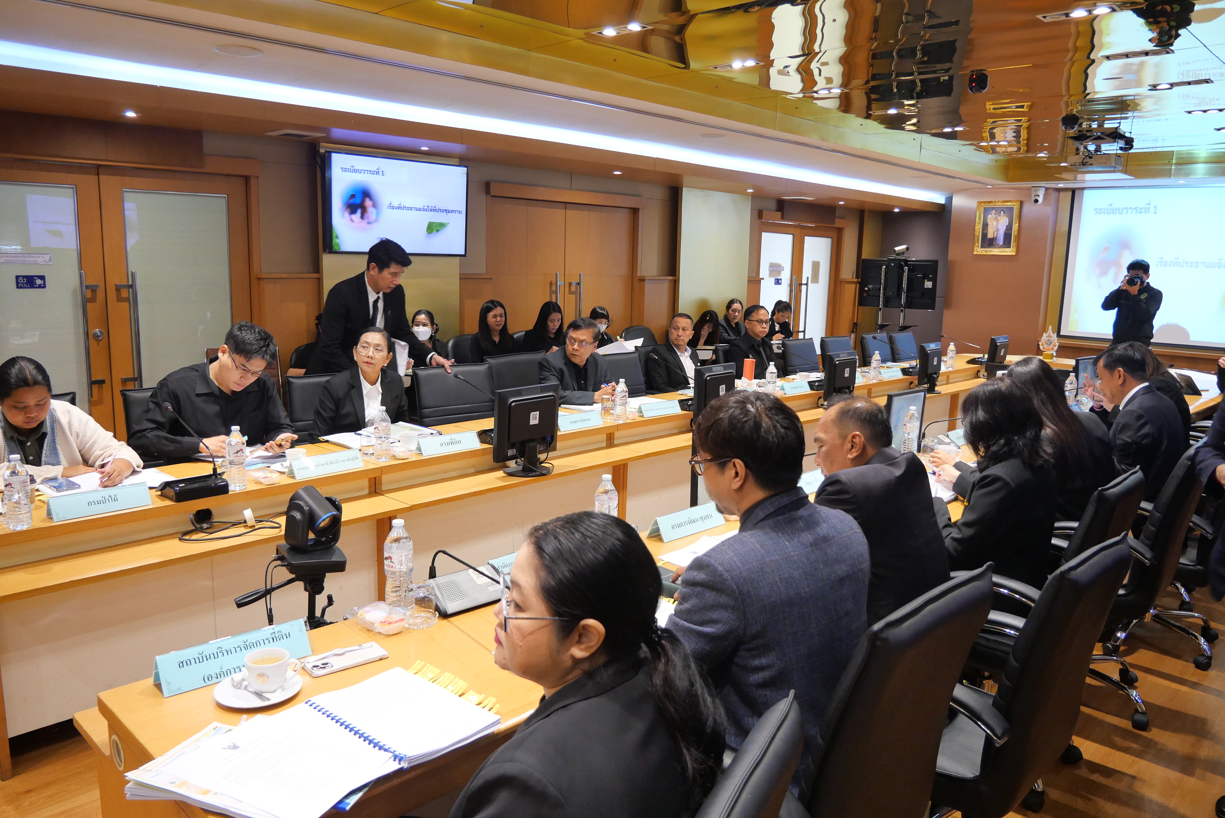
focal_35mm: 24
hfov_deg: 73.7
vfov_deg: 53.2
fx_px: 817
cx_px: 612
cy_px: 409
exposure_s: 1/40
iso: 1000
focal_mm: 12
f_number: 3.5
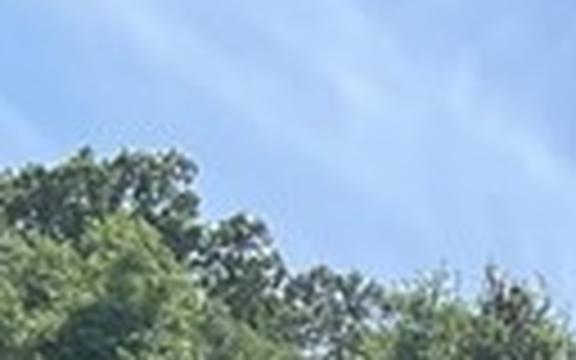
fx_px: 3454
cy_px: 1562
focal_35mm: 220
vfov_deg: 5.1
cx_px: 1480
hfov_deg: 8.5
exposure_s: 1/3788
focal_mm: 5.1
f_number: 1.6
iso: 32
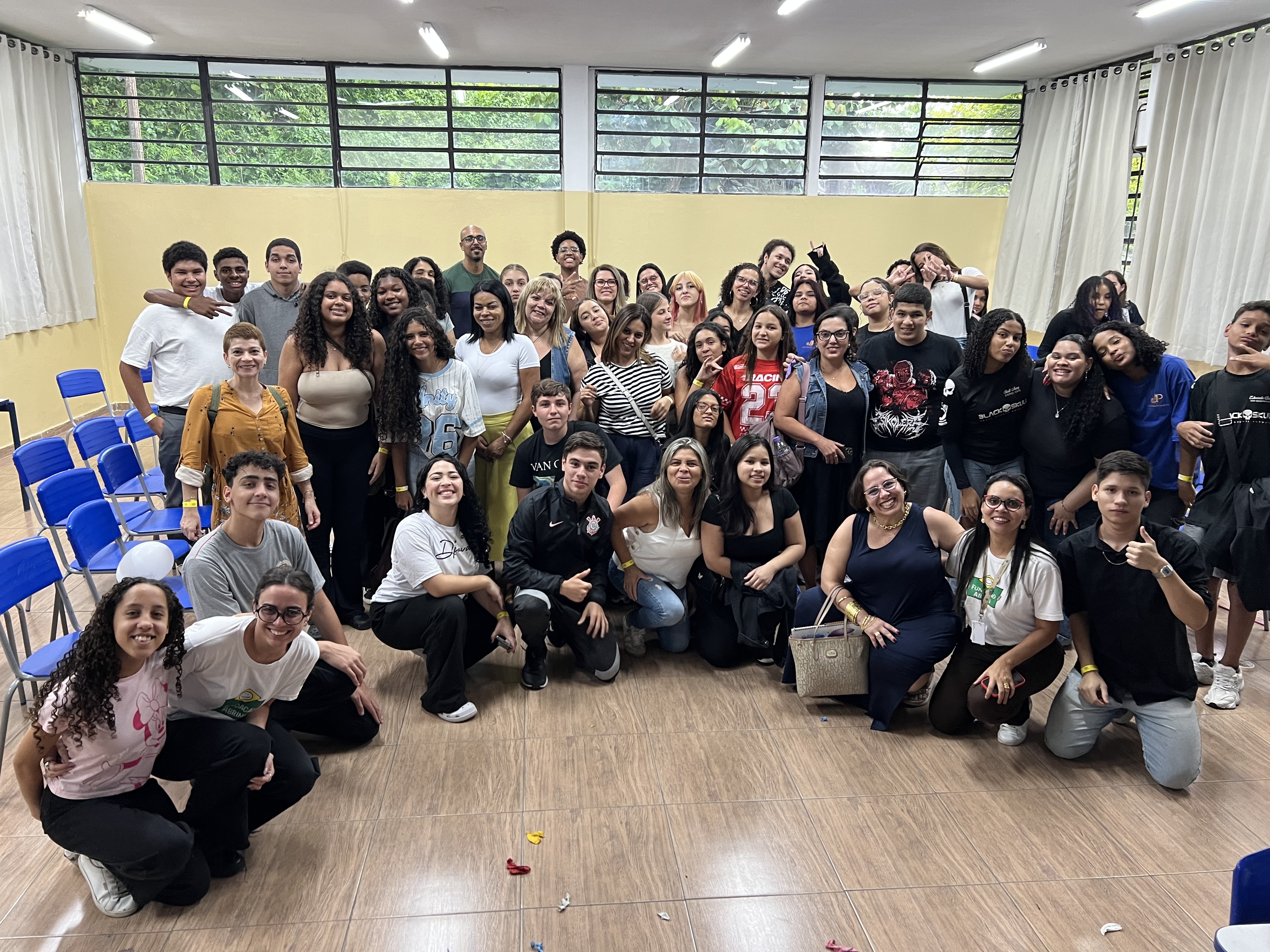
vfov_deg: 53.1
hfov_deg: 67.3
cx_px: 635
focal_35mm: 26
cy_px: 476
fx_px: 954
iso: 160
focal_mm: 5.7
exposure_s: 1/60
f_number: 1.5
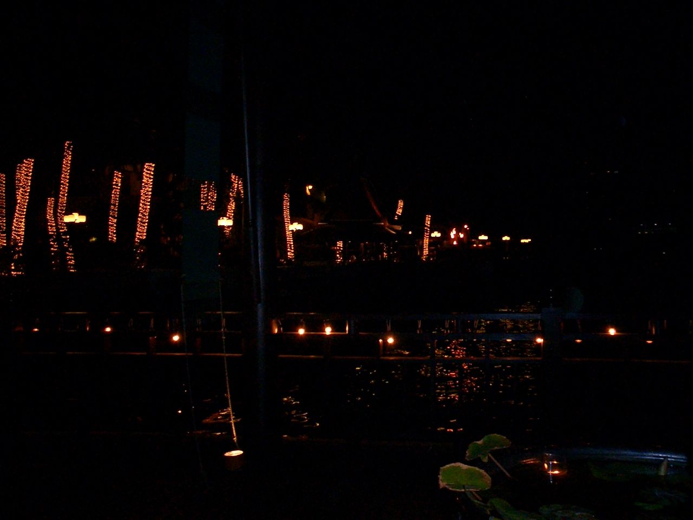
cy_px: 260
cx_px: 346
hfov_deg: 50.1
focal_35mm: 37
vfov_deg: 38.7
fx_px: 741
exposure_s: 1/40
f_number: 3.5
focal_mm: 5.6
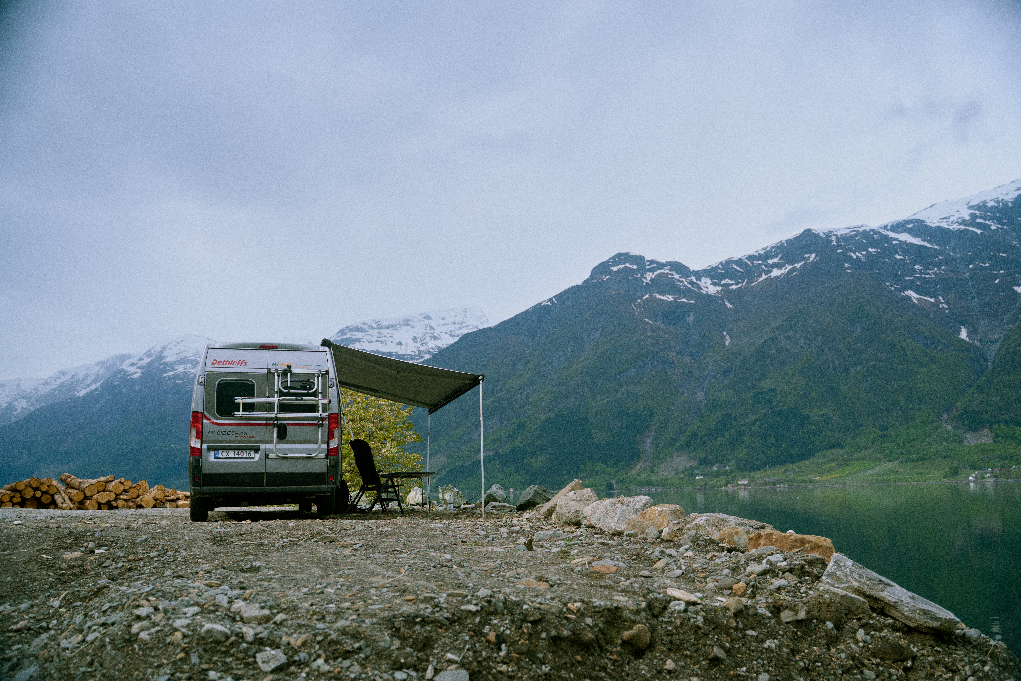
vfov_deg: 43.6
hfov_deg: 61.9
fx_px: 851
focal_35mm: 30
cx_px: 510
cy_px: 340
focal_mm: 30
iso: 100
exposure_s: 1/400
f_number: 2.8
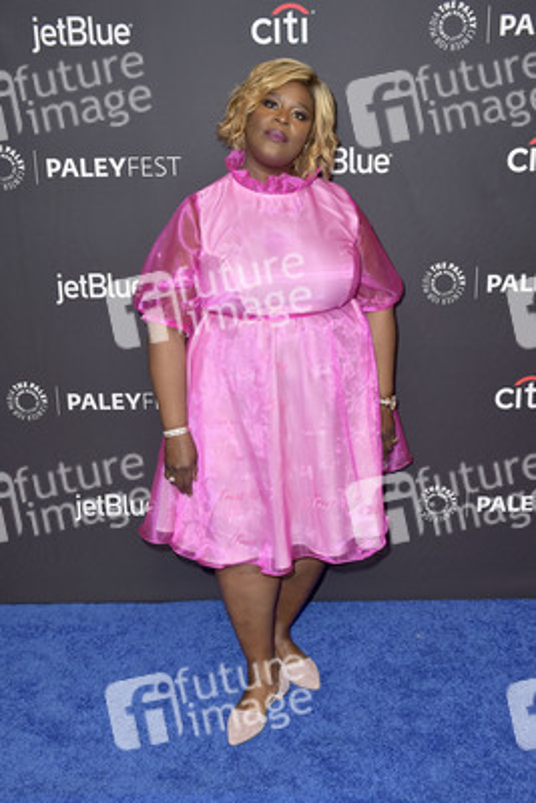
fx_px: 848
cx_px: 268
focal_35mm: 38
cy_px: 402
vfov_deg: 50.7
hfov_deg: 35.1
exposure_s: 1/250
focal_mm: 38
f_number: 5.6
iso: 250
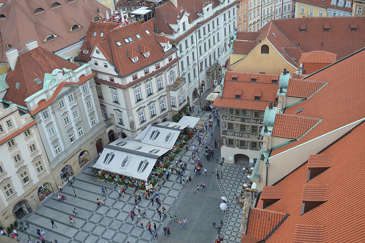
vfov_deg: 39.9
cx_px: 182
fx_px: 334
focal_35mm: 33
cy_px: 122
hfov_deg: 57.3
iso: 100
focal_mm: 22
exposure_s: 1/160
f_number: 4
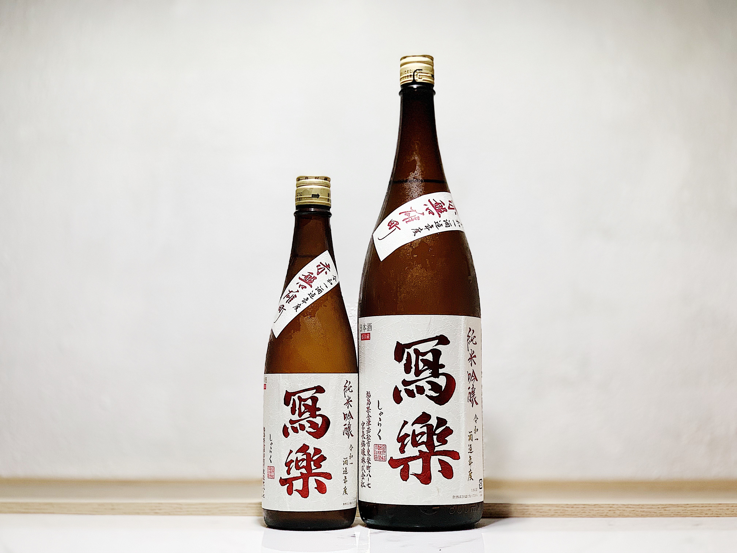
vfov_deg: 28.0
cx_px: 368
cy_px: 276
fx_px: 1107
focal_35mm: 52
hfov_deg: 36.8
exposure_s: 1/104
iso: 125
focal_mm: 6
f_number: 2.4
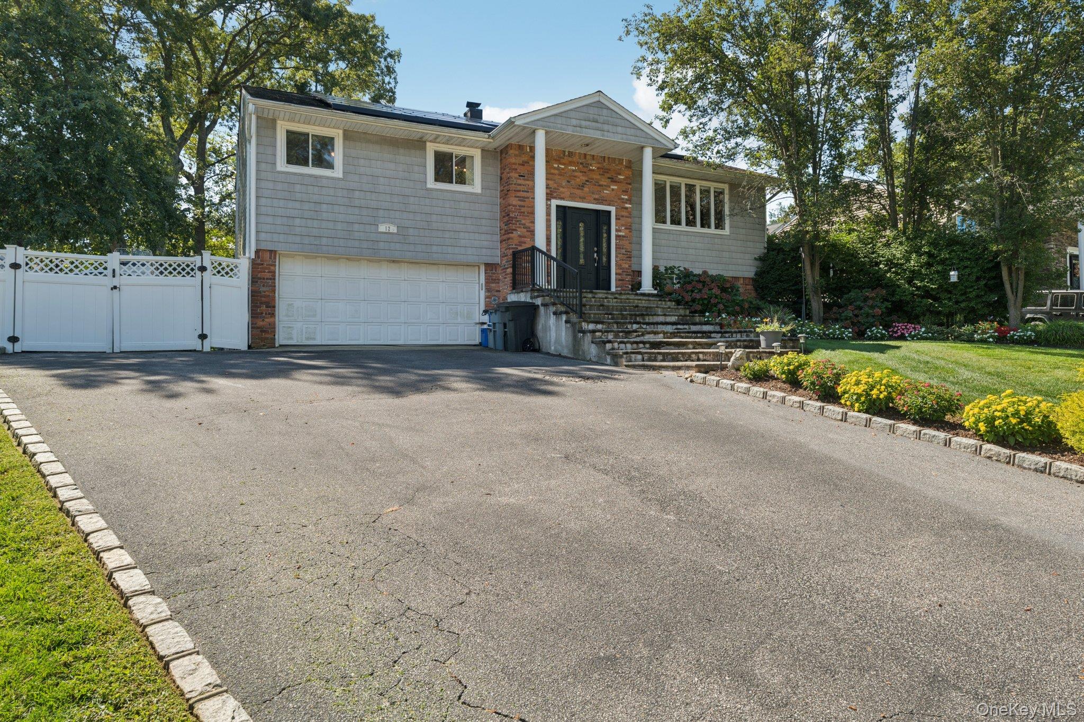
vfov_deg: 57.2
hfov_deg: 78.6
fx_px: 662
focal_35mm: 22
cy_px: 361
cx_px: 542
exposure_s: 1/125
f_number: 9
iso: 160
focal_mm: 22
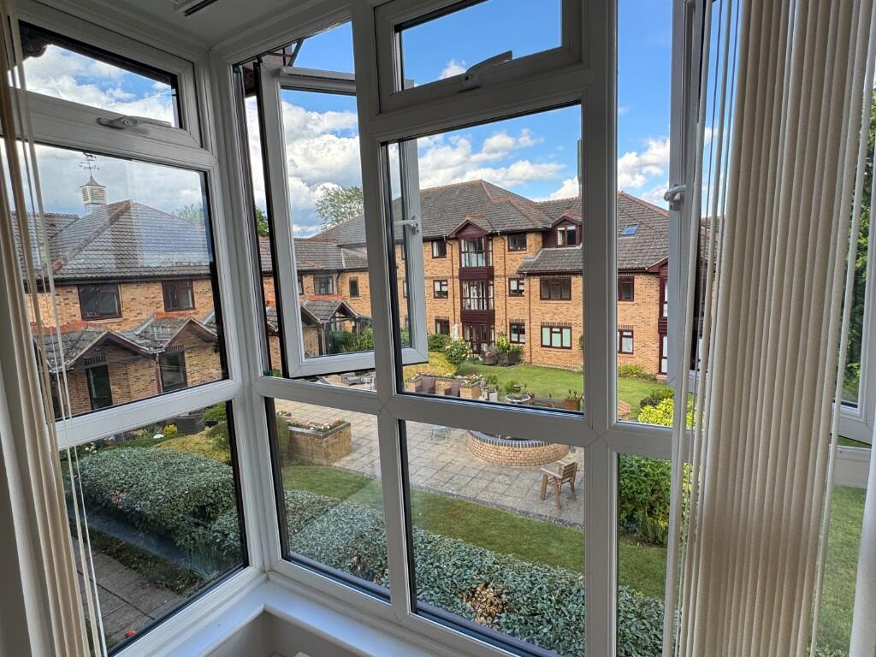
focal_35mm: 14
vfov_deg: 85.7
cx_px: 438
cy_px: 328
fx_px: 354
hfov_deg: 102.1
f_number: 2.2
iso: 40
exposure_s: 1/313
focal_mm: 2.22
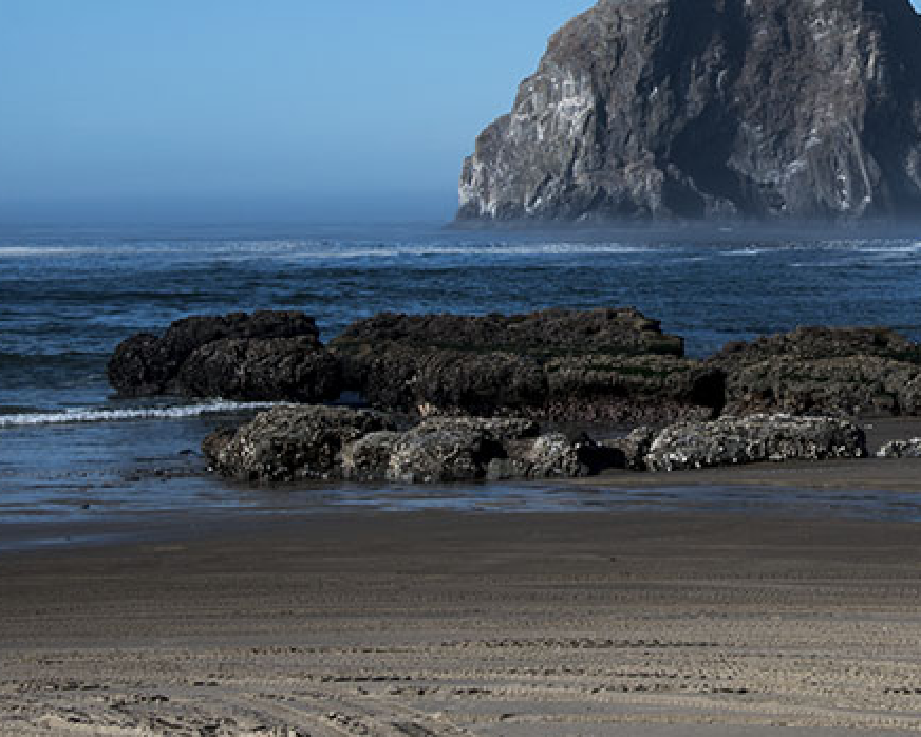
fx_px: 3490
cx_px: 881
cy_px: 232
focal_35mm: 128
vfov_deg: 12.0
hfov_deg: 14.8
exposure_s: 1/45
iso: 100
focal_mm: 58
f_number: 16
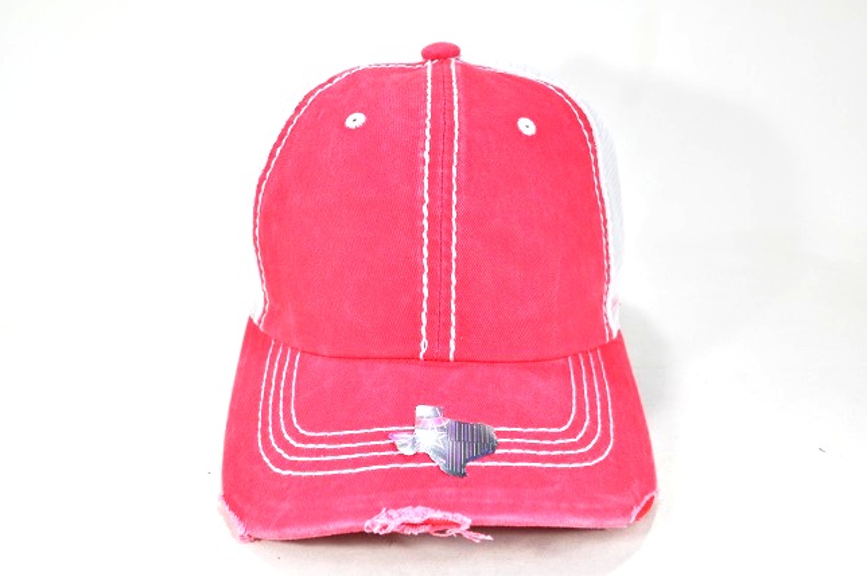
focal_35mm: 36
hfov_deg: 53.2
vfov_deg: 36.8
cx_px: 434
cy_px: 288
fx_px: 866
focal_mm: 24
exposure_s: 1/200
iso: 200
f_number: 7.1
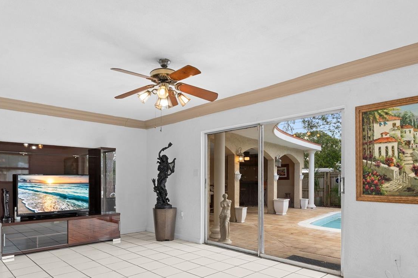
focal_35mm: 23
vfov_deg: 54.4
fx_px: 267
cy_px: 175
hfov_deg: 76.1
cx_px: 200
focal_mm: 16
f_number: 9
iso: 250
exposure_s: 1/2.5
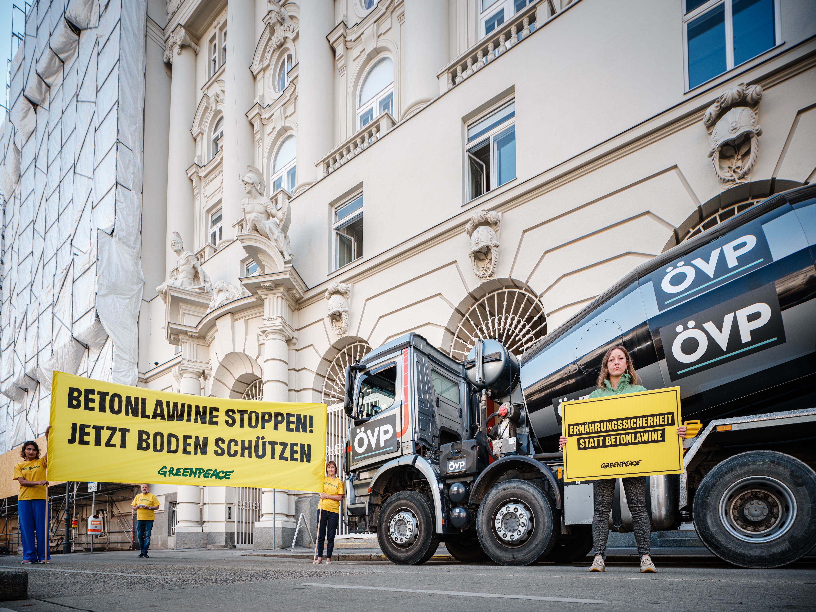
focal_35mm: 13
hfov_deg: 106.2
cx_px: 408
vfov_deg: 89.9
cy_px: 306
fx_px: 306
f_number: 8
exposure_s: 1/100
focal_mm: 17
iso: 250
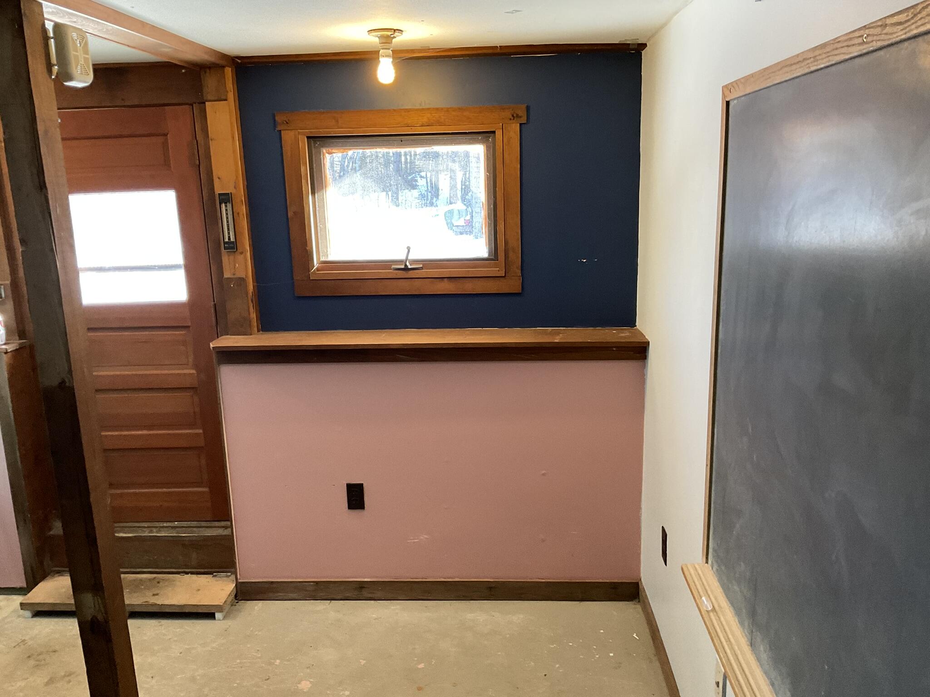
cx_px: 465
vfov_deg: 48.2
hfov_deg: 61.7
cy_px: 348
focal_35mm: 29
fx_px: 779
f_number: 1.8
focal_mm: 3
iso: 160
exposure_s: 1/60
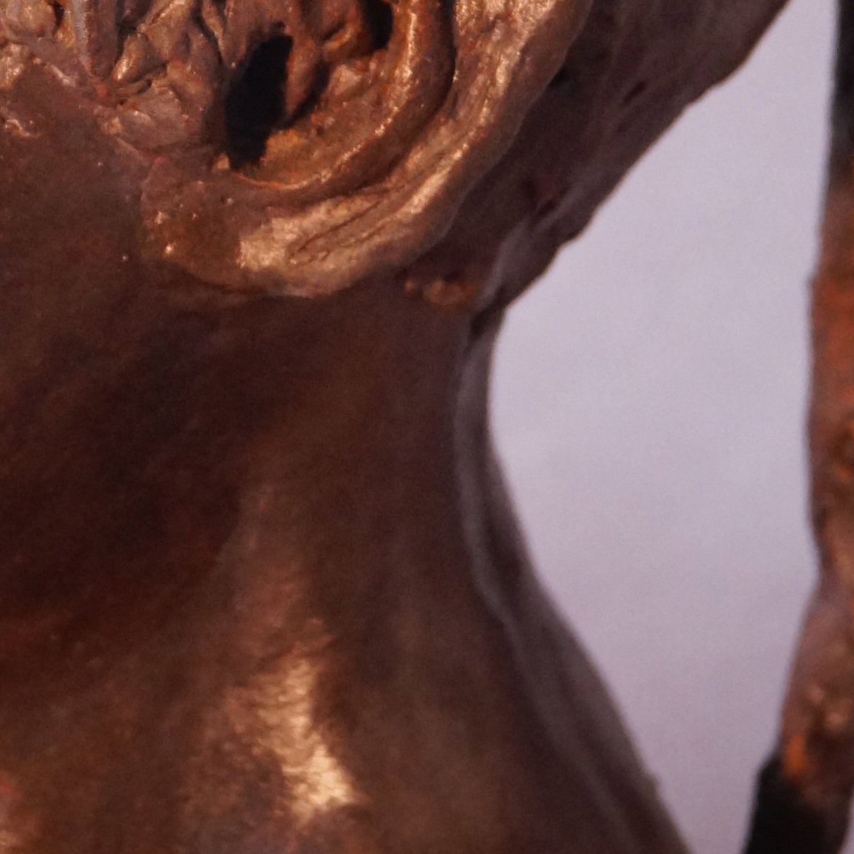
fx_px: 5861
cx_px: 156
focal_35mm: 210
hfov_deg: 8.3
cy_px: -141
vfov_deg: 8.3
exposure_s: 1/80
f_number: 5
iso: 800
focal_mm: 40
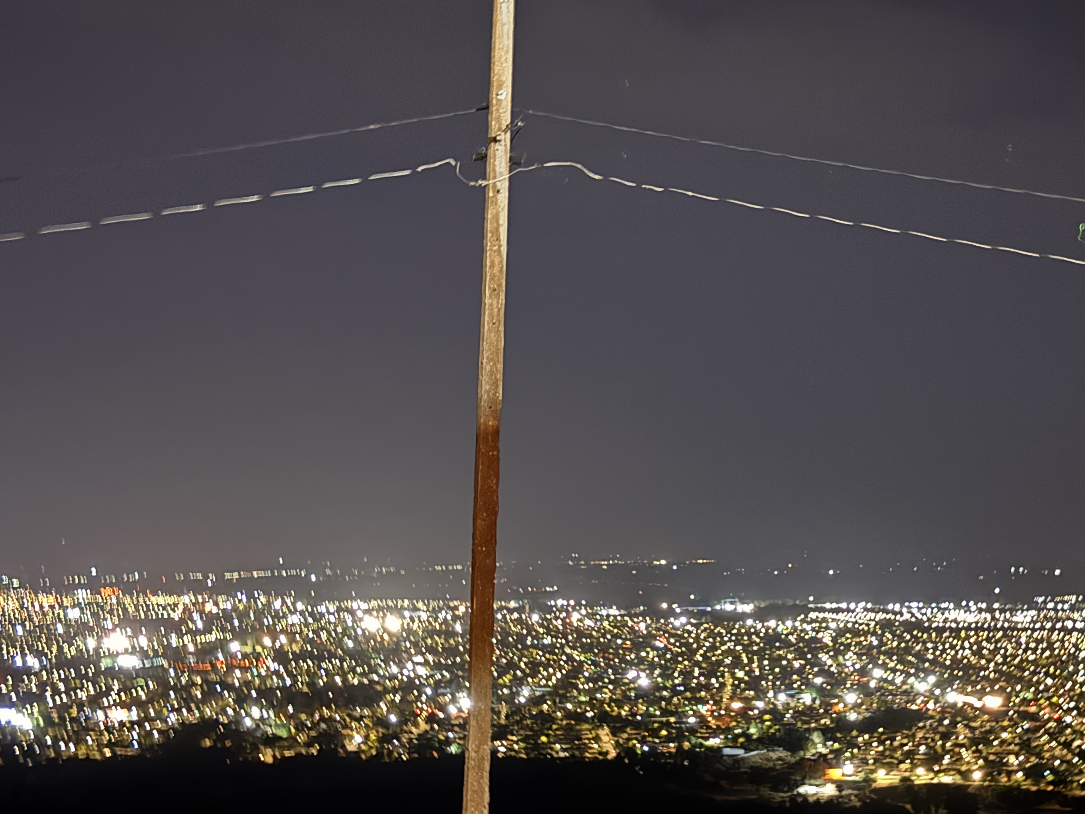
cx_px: 745
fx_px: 2194
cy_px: 421
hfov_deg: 27.6
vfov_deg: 21.0
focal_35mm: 70
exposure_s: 1/3
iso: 640
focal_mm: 6.76
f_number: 1.78
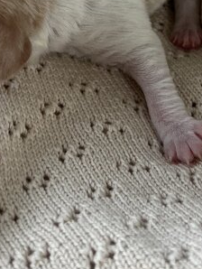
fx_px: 723
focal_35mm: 93
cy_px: -32
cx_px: 136
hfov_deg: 15.9
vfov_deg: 20.1
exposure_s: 1/120
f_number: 1.5
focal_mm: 5.7
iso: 50
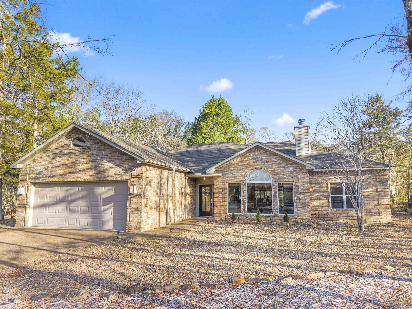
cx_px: 206
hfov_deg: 73.9
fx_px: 274
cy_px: 154
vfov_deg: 58.9
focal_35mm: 23
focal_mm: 8.67
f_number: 1.8
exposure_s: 1/800
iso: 200
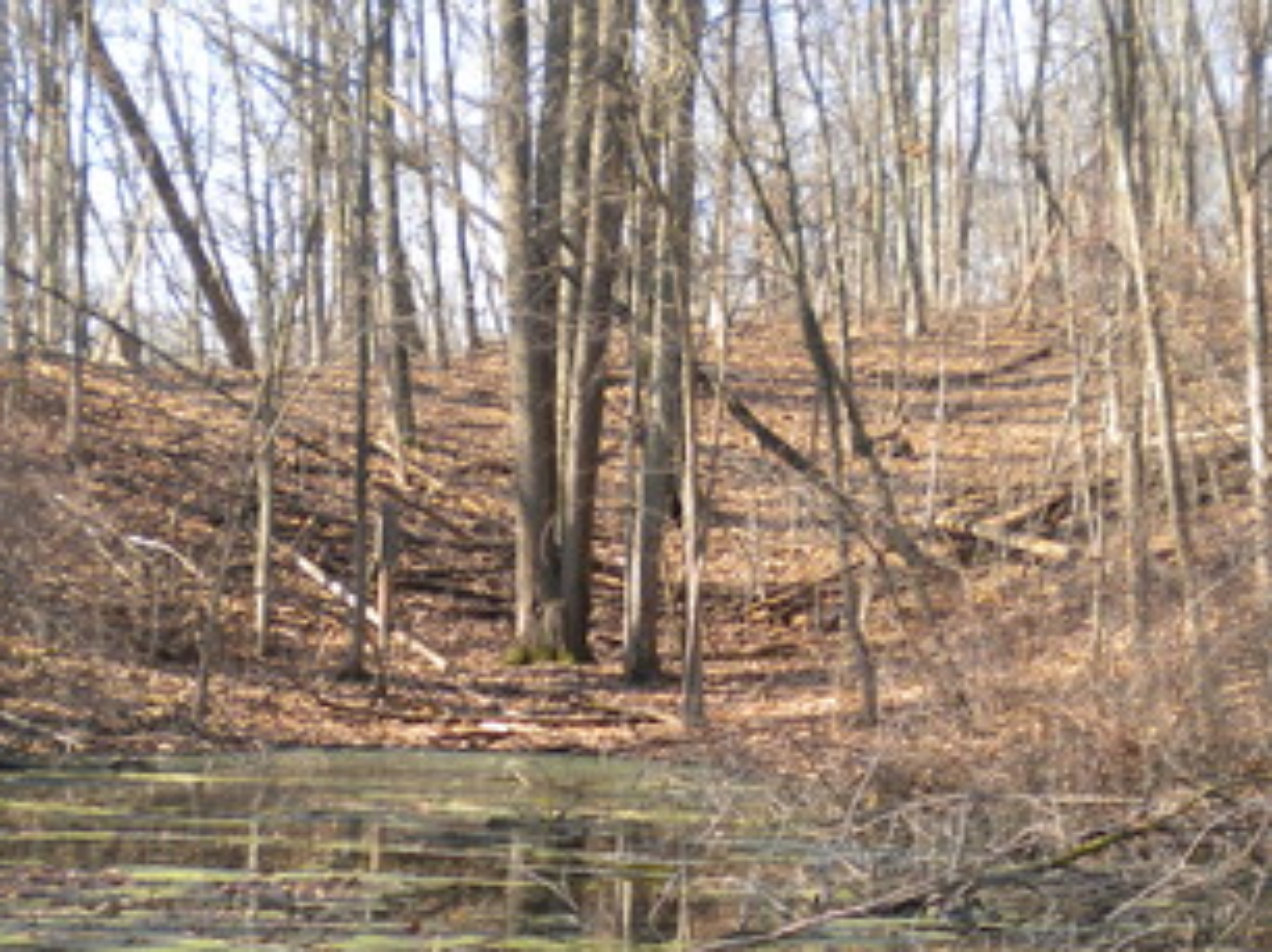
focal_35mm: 79
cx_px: 628
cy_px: 686
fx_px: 2901
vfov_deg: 18.5
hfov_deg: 24.7
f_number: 3.5
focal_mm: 7.4
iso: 80
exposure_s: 1/154
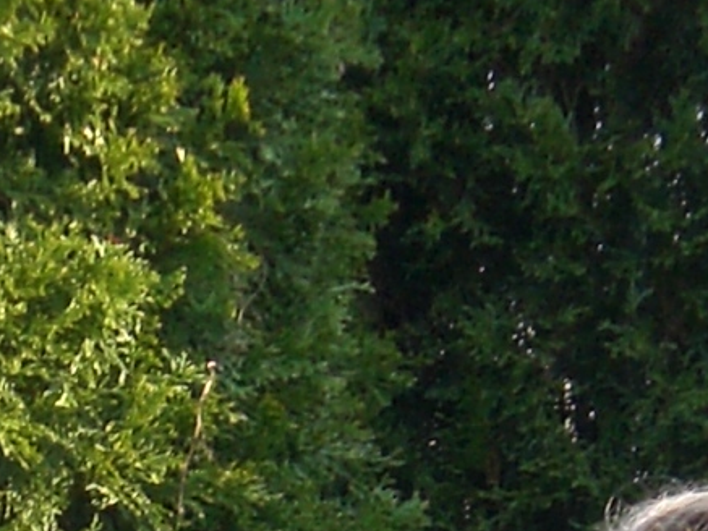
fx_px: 10434
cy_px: 1229
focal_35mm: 510
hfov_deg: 3.9
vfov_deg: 2.9
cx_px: 321
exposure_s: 1/100
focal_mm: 14.49
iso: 100
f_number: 5
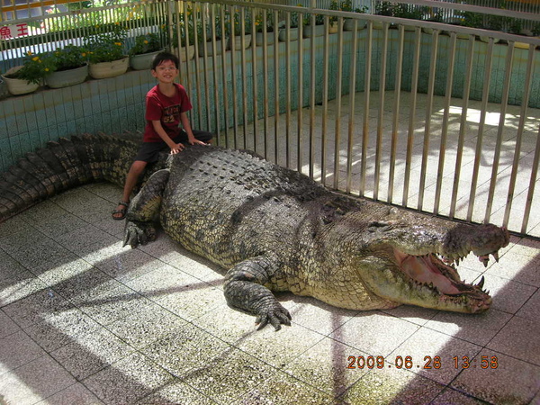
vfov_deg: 37.7
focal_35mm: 38
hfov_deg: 49.0
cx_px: 270
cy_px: 202
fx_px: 593
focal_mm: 7.8
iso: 64
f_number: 2.8
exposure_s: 1/96.2
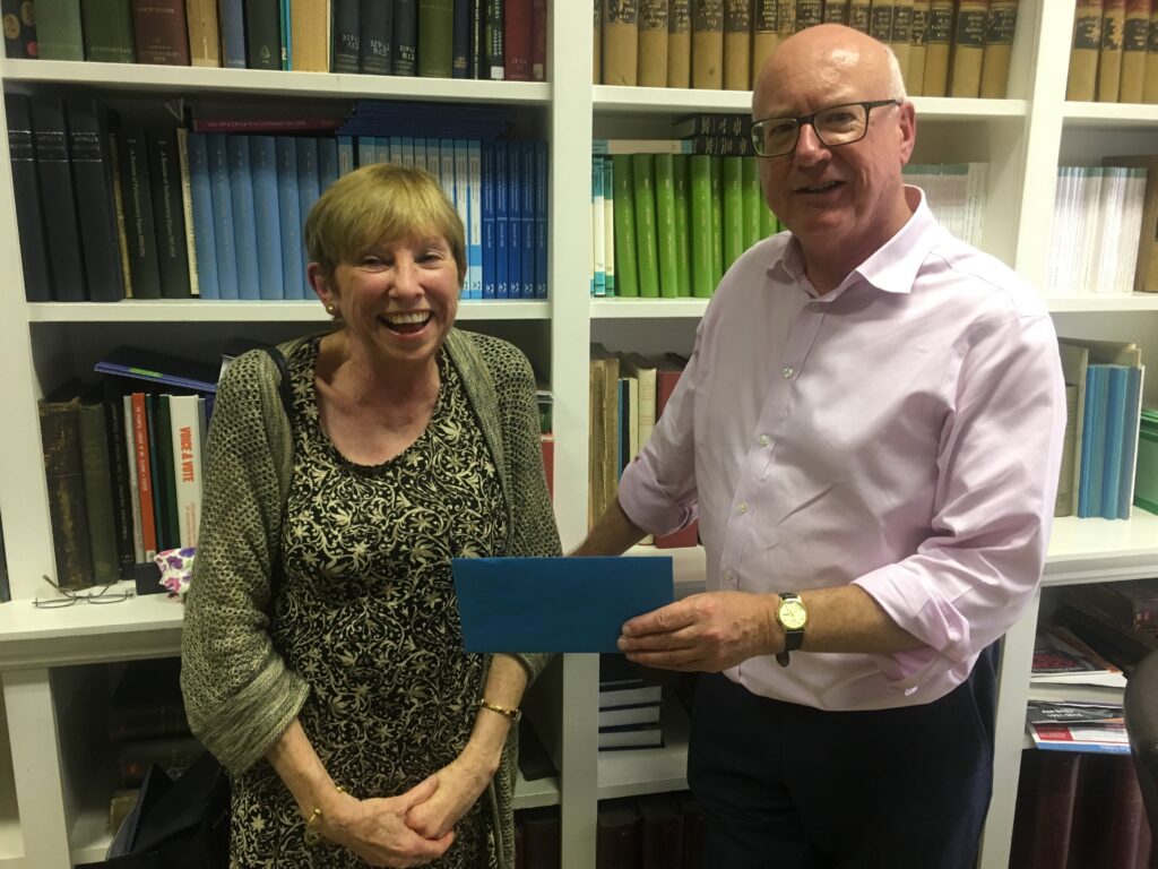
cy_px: 434
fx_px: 970
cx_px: 579
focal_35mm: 29
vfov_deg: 48.2
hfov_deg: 61.7
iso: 160
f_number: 2.2
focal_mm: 4.15
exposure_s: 1/33
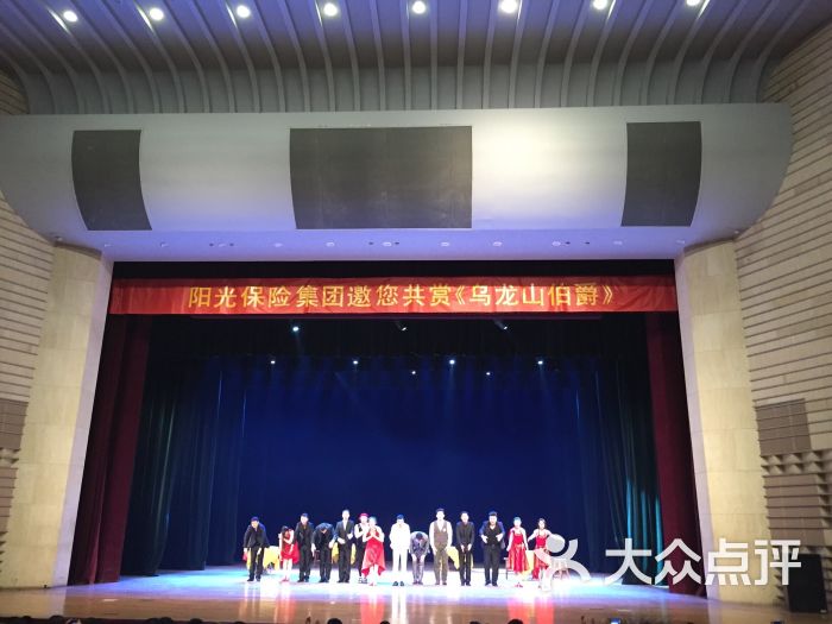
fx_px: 697
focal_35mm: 29
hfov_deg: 61.7
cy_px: 312
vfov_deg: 48.2
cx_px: 416
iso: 250
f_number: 2.2
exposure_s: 1/33
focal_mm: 4.15
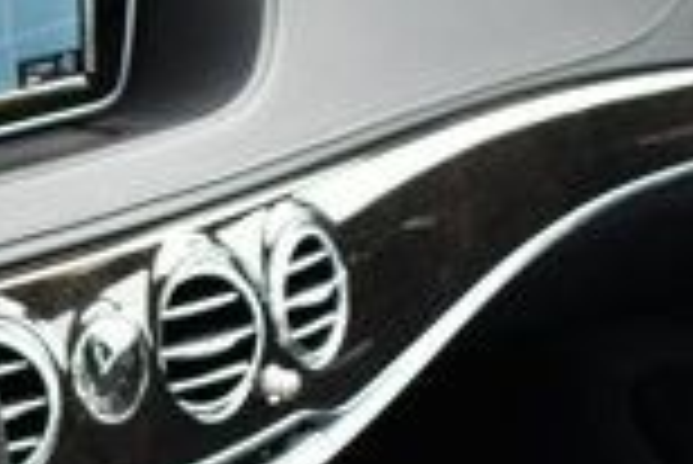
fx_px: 2717
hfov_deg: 13.4
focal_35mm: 141
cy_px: 698
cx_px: -446
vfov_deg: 9.5
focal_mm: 23
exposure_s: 1/250
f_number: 3.8
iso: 400
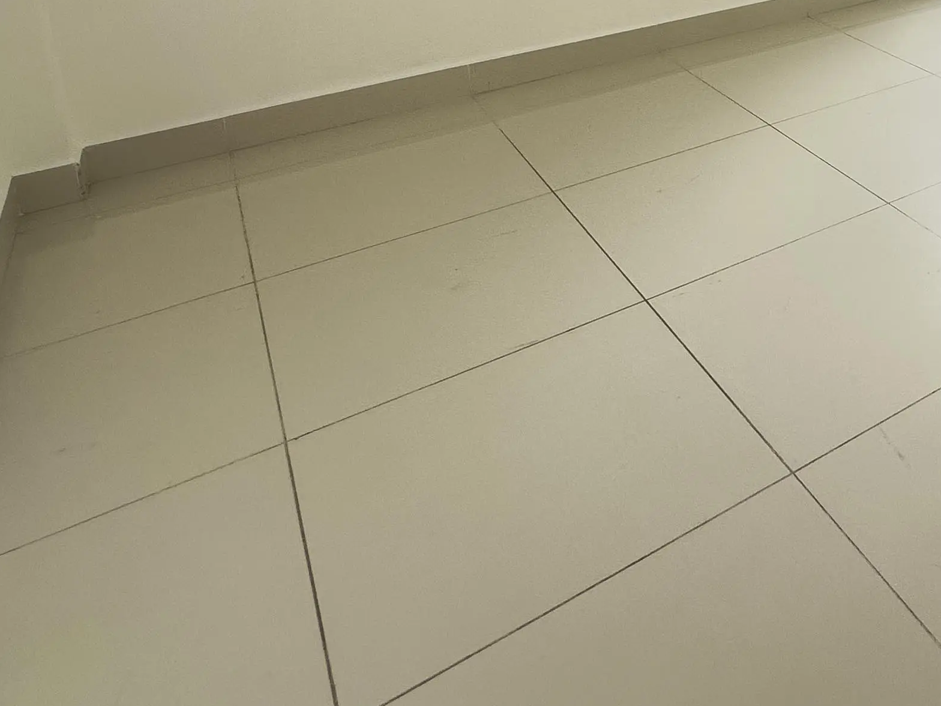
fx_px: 979
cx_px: 987
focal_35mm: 36
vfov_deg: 33.7
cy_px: -98
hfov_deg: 42.6
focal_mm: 2.22
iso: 80
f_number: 2.2
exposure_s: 1/100
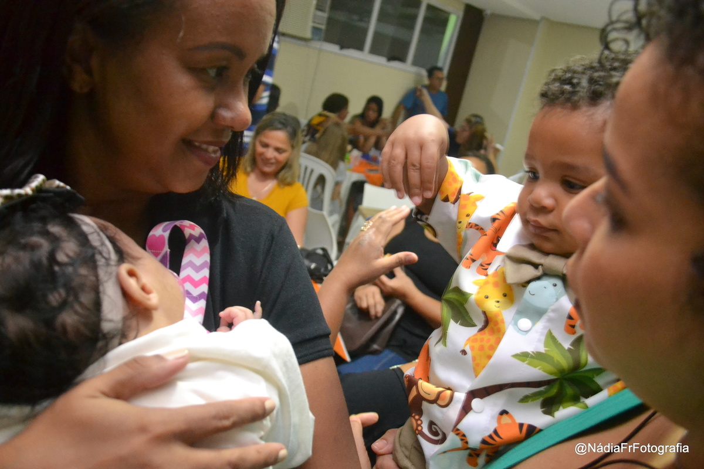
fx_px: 528
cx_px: 352
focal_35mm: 27
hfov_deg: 67.4
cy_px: 234
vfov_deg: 47.9
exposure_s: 1/60
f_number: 3.5
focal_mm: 18
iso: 3200
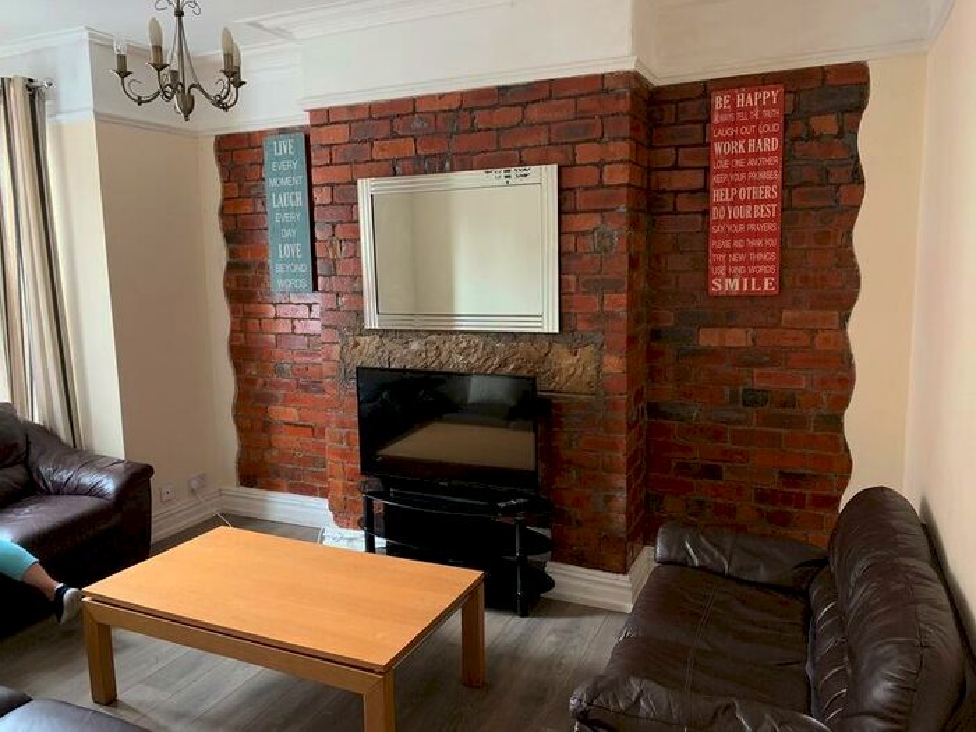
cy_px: 366
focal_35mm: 26
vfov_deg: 53.1
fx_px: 733
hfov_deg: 67.3
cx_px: 488
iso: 400
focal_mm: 4.25
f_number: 1.8
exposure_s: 1/40
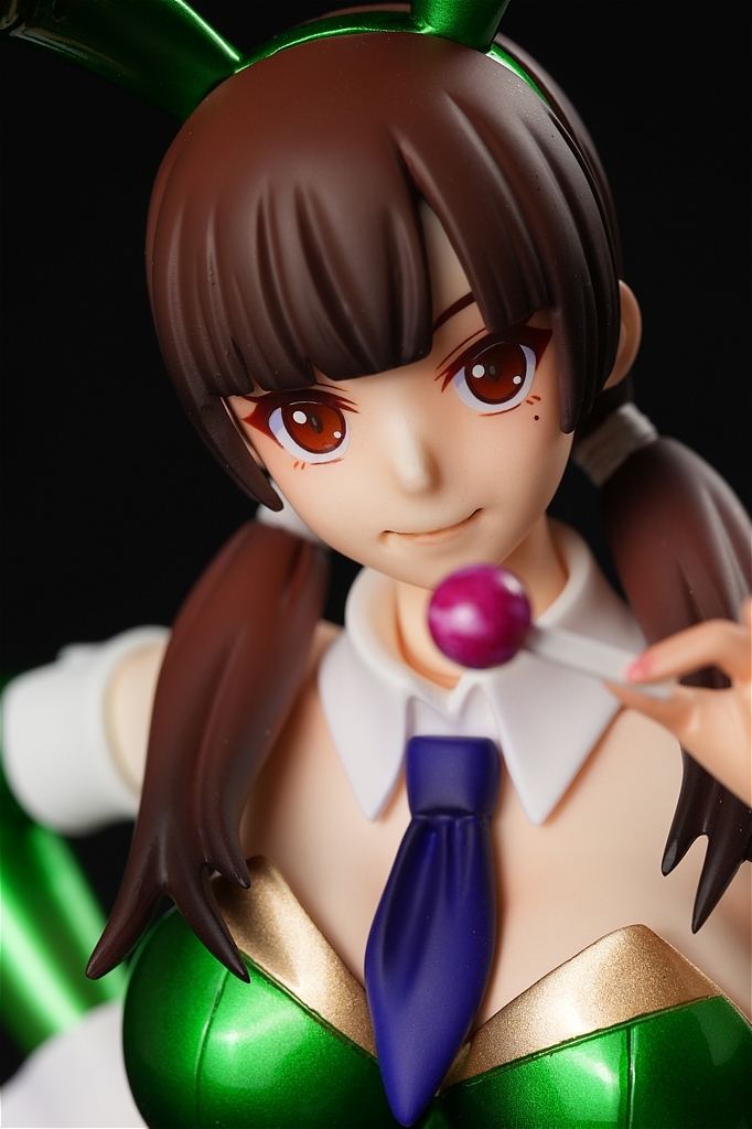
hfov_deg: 13.0
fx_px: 3292
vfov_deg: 19.5
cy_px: 564
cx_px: 376
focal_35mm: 105
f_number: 8
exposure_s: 1/5
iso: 100
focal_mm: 70
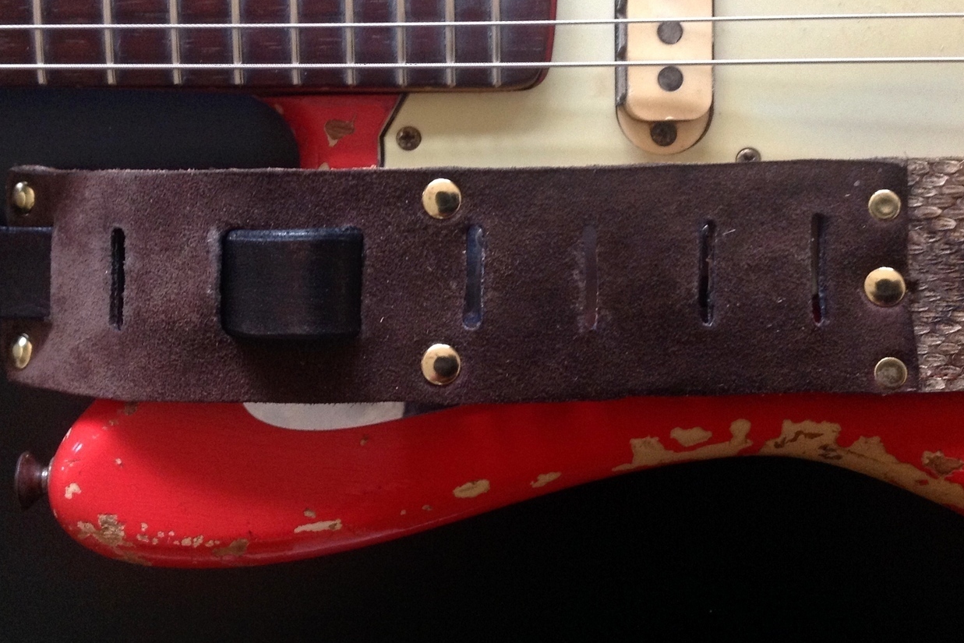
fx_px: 1259
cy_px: 191
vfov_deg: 28.4
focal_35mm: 47
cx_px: 424
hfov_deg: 41.8
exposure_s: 1/15
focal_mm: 4.28
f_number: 2.4
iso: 200
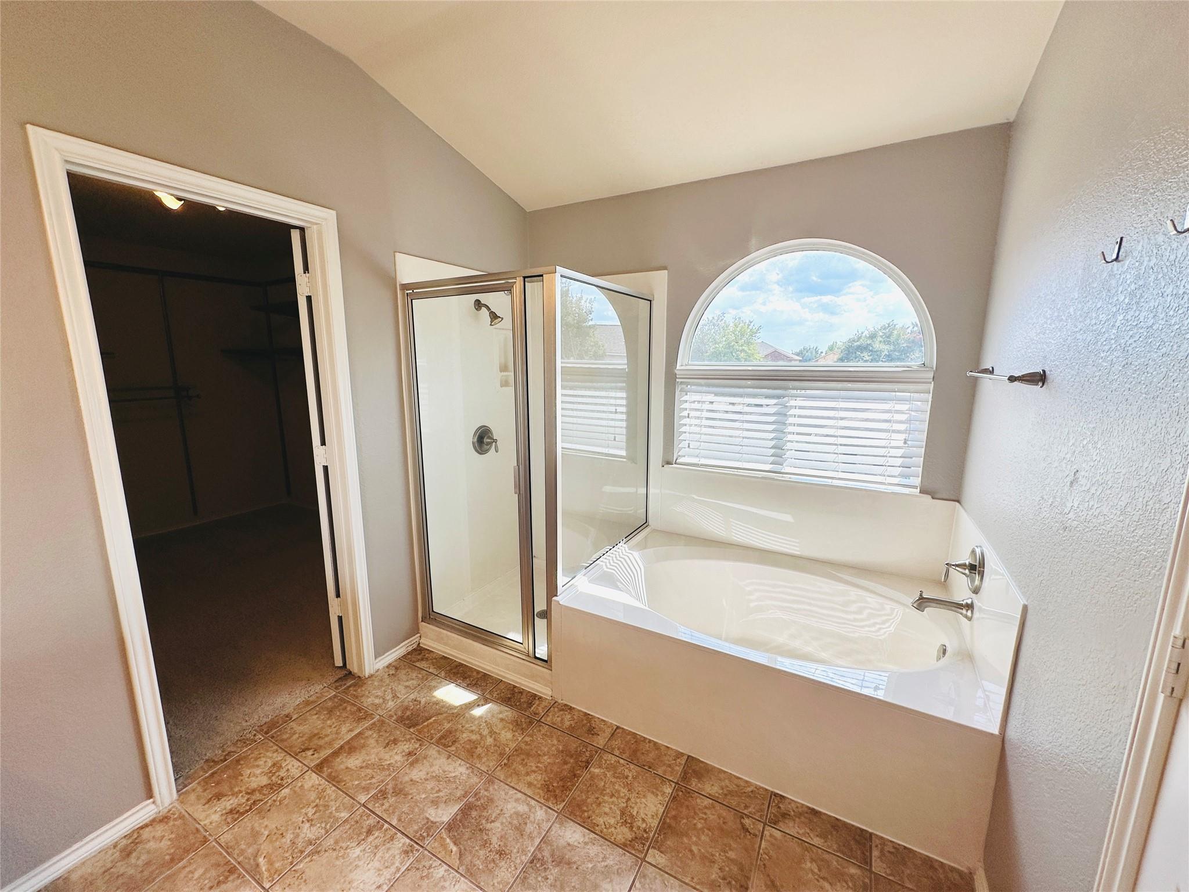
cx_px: 594
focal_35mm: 14
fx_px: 481
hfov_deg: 102.1
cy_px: 446
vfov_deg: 85.7
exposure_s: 1/375
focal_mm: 2.22
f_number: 2.2
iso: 40
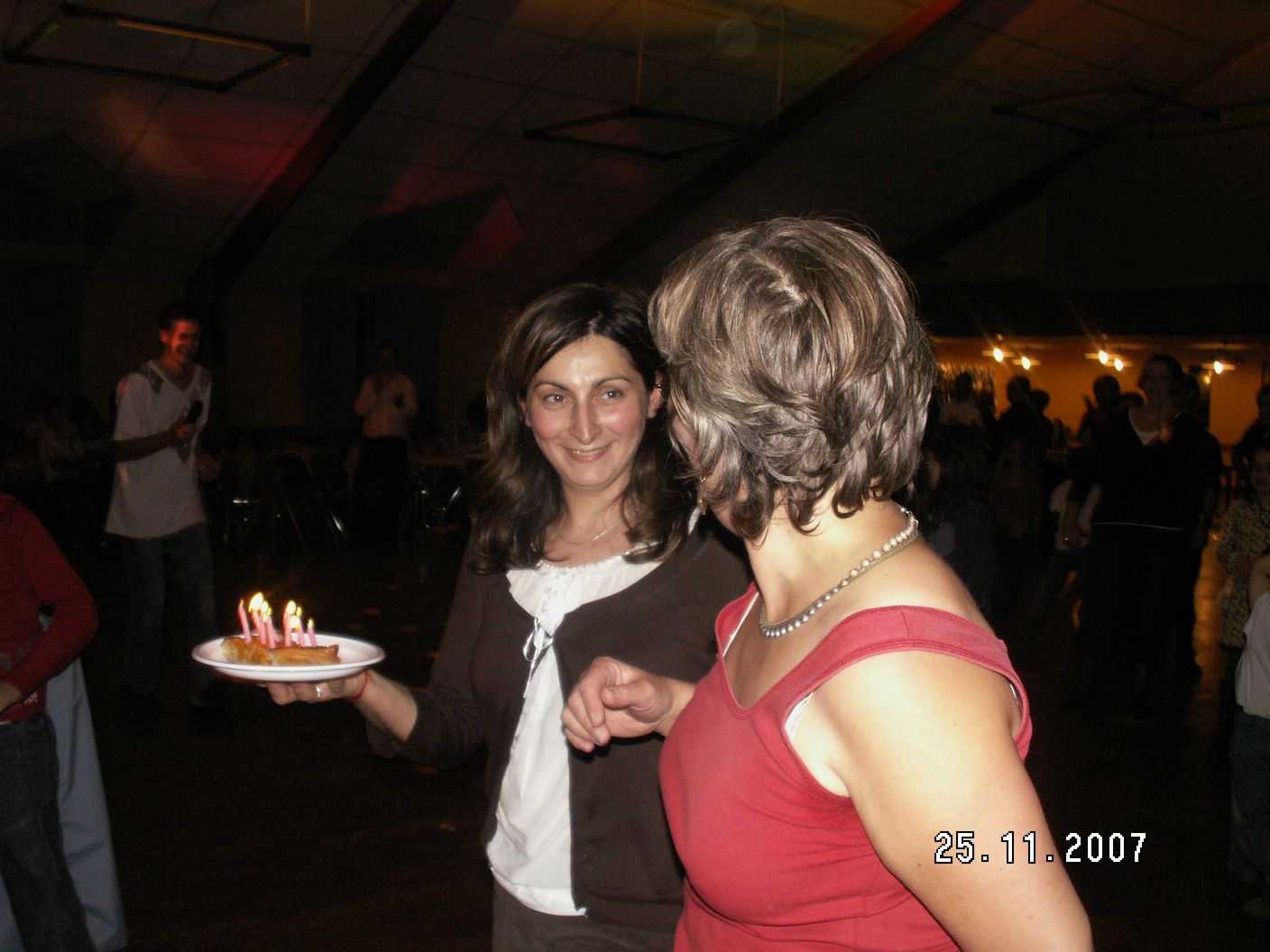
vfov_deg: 40.7
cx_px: 635
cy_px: 476
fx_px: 1284
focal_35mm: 35
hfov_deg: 52.6
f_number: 2.8
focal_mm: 5.86
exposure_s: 1/40
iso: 160
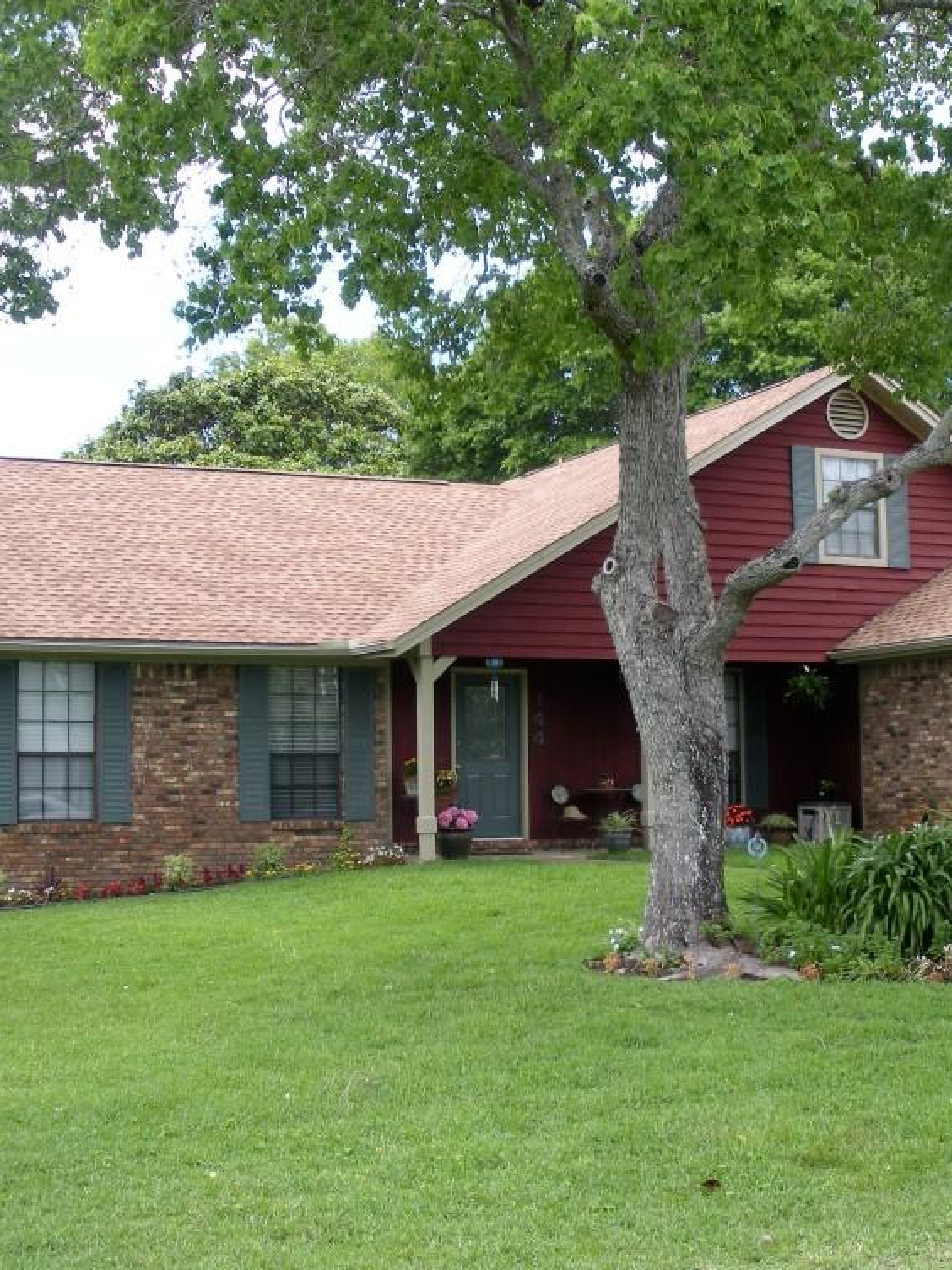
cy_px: 635
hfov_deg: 29.4
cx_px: 646
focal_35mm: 49
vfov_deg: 38.9
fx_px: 1797
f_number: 3.5
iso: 64
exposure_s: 1/203
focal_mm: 6.3
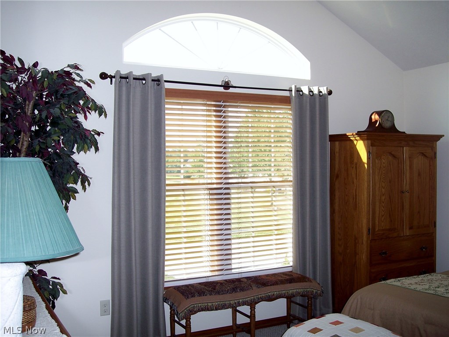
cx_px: 224
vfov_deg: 36.8
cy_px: 168
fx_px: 506
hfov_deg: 47.9
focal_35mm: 39
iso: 100
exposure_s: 1/90
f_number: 3.4
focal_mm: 8
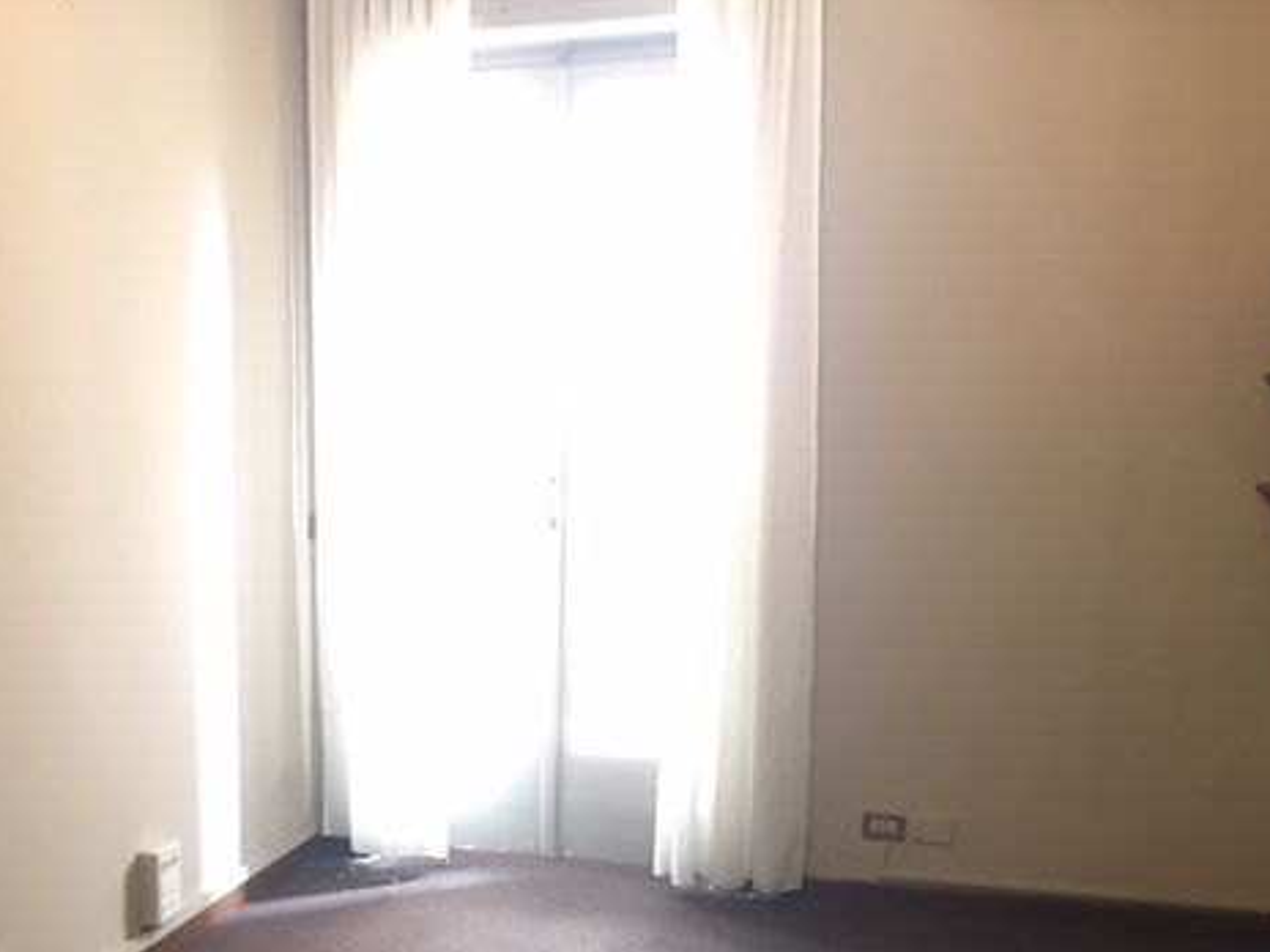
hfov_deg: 46.3
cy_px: 648
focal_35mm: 40
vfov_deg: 35.5
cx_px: 468
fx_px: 1468
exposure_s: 1/8
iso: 160
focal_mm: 4.15
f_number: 2.2
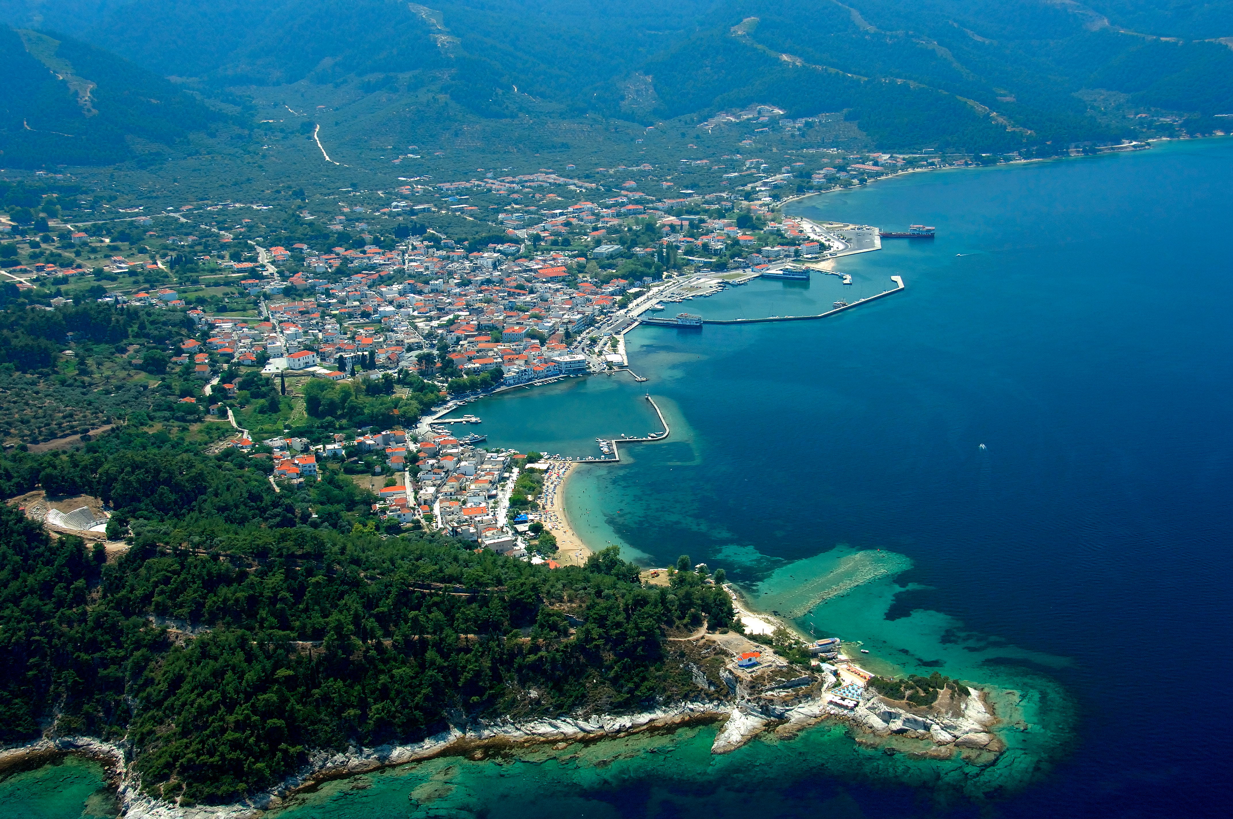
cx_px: 616
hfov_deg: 45.0
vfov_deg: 30.8
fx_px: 1488
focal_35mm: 44
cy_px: 410
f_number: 6.3
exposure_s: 1/400
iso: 500
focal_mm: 29
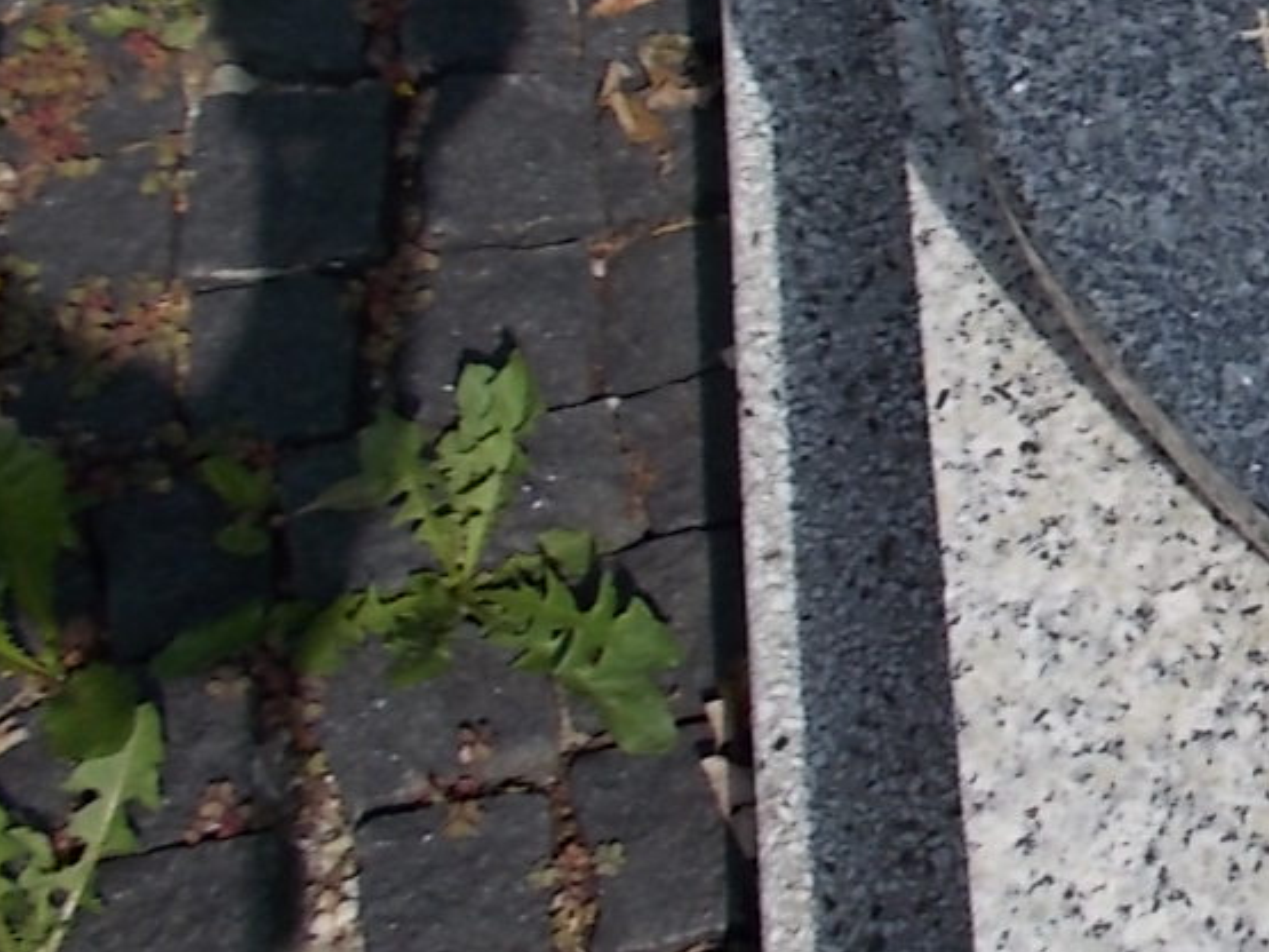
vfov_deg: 19.0
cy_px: -55
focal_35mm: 75
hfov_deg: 22.4
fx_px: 2749
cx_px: 1783
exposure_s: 1/320
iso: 80
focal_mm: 4.6
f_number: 8
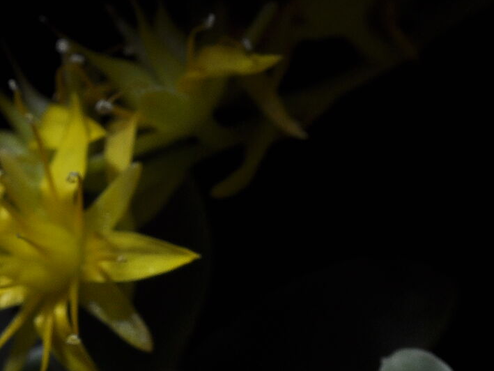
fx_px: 2783
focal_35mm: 195
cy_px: 459
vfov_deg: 7.5
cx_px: 357
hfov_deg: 10.1
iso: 200
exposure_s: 4
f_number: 16
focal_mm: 40
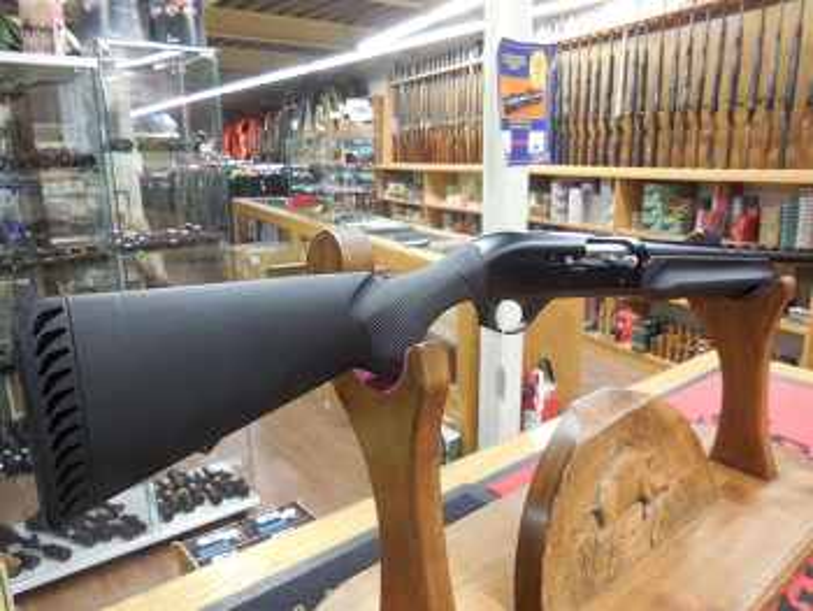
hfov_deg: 69.4
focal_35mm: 25
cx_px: 406
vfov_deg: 54.9
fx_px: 588
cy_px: 306
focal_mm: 4.5
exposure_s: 1/30
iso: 220
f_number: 3.1
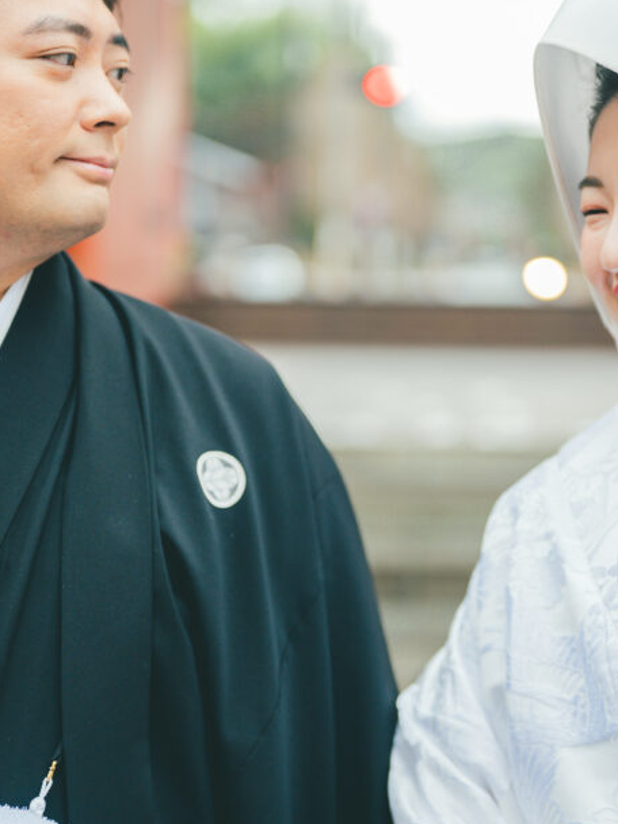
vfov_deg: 24.1
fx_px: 1928
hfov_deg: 18.2
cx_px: 388
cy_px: 447
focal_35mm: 81
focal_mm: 50
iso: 500
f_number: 1.8
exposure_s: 1/1600
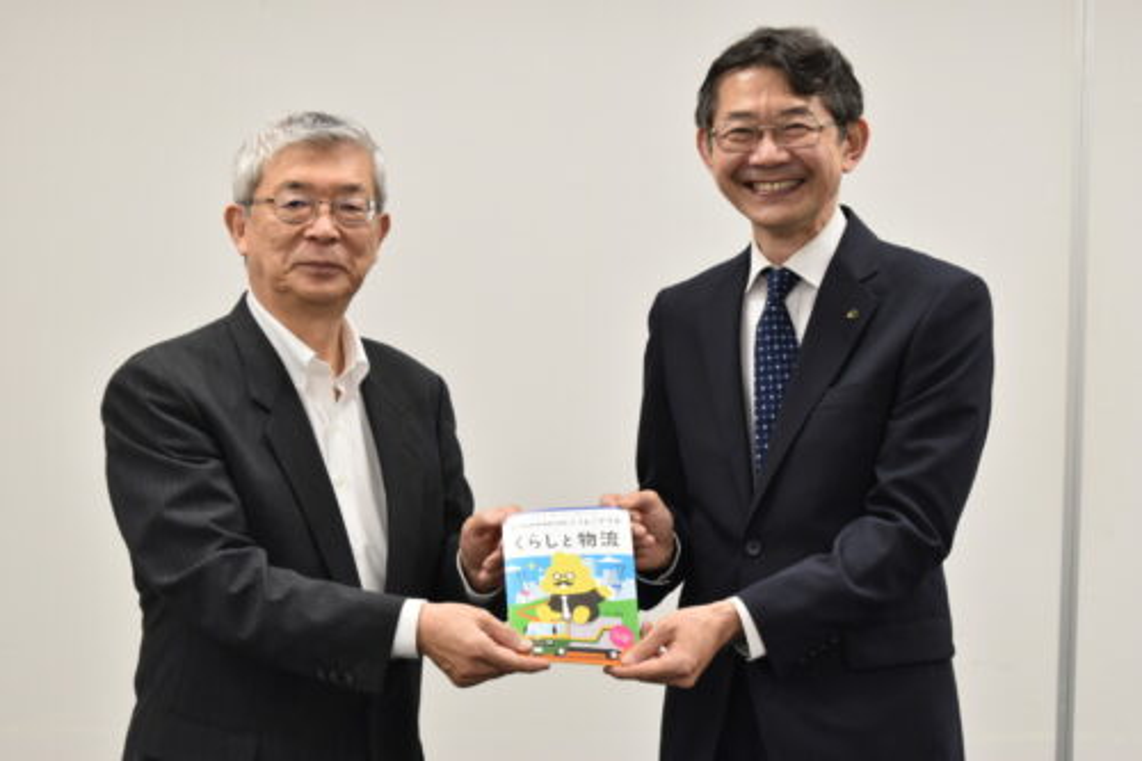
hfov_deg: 24.6
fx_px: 2616
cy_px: 380
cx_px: 571
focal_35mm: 82
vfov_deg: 16.5
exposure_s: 1/30
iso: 500
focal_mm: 55
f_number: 5.6
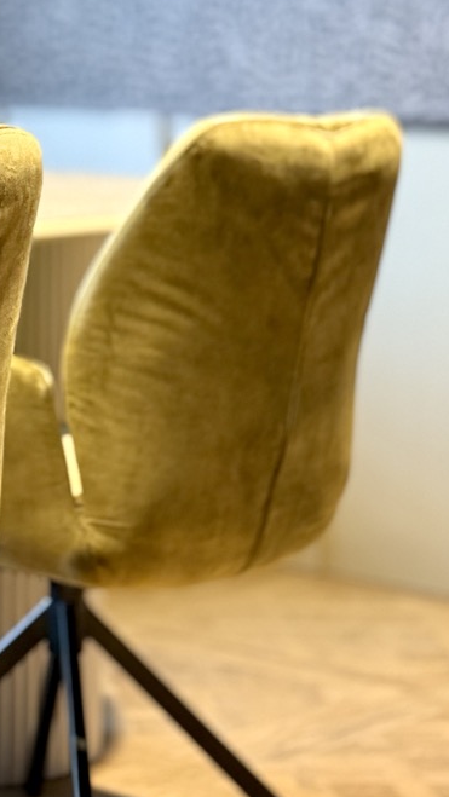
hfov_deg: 9.4
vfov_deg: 16.7
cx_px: -81
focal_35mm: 127
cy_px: 93
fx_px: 2686
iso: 250
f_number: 1.78
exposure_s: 1/33
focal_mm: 6.76
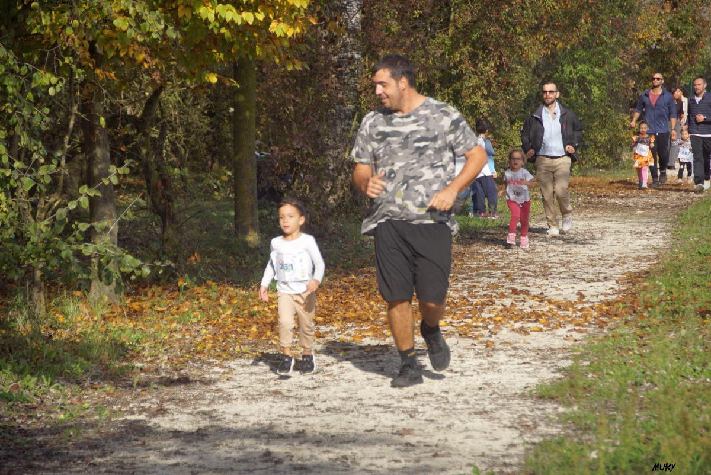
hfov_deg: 11.4
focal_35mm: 180
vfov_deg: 7.6
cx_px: 356
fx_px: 3557
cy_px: 238
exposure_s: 1/320
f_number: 5.6
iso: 125
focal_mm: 120
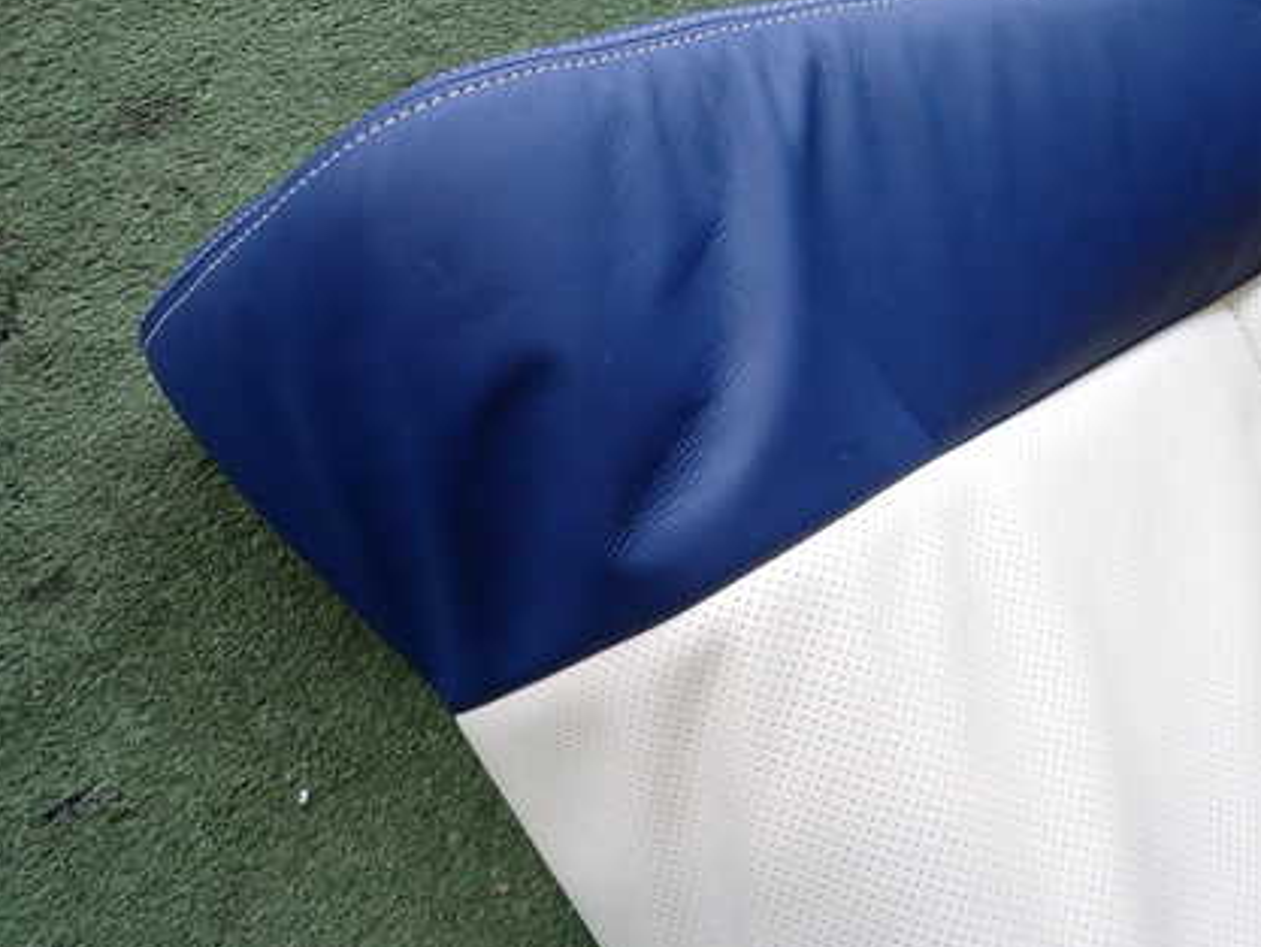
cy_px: 415
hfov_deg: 50.8
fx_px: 1312
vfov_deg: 39.6
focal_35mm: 36
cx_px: 786
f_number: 2
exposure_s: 1/125
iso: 200
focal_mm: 4.5
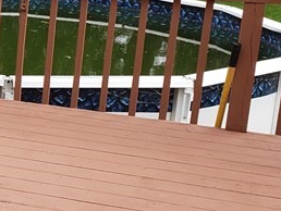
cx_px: -247
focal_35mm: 103
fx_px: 837
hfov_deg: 15.8
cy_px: 40
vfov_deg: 14.3
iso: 50
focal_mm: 4.3
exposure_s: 1/482
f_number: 2.4
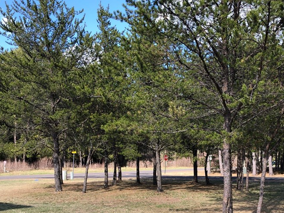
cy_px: 160
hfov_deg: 42.7
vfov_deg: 32.3
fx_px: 361
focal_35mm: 44
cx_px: 172
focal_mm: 4
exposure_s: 1/475
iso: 20
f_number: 1.8
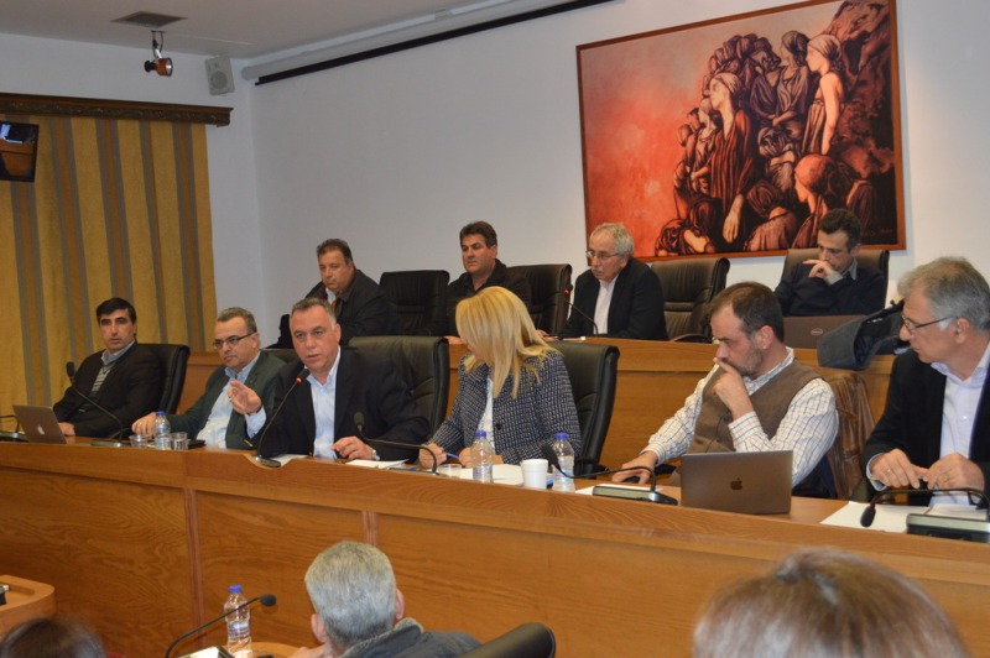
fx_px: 1154
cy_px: 329
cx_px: 495
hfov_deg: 46.4
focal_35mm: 42
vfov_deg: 31.8
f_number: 4.5
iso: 1250
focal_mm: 28
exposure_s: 1/60
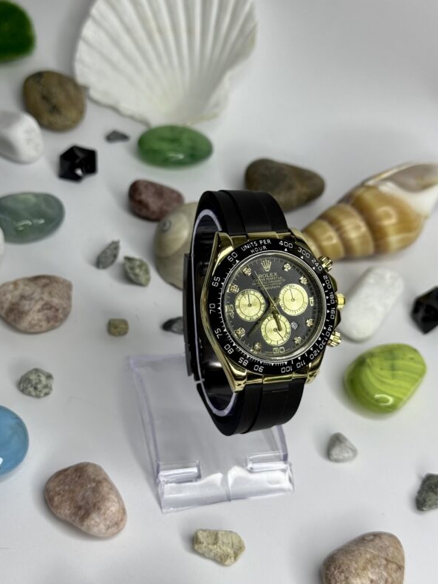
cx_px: 221
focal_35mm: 49
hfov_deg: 29.7
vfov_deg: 38.9
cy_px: 294
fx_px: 827
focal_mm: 6.76
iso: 100
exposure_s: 1/261
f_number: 1.78
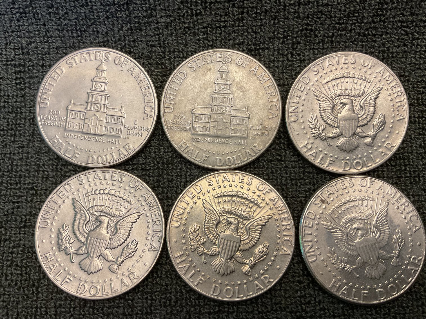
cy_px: 160
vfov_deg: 48.2
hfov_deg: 61.7
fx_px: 357
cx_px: 213
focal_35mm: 29
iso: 80
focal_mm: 3
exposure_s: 1/50
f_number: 1.8
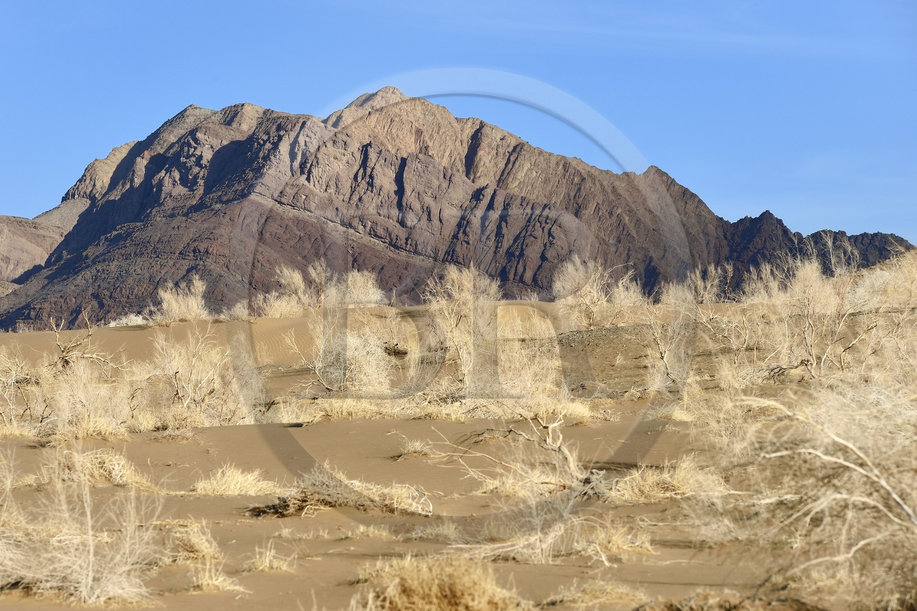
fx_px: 5093
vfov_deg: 6.9
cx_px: 458
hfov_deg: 10.3
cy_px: 306
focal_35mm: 200
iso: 200
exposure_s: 1/200
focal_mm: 200
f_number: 14
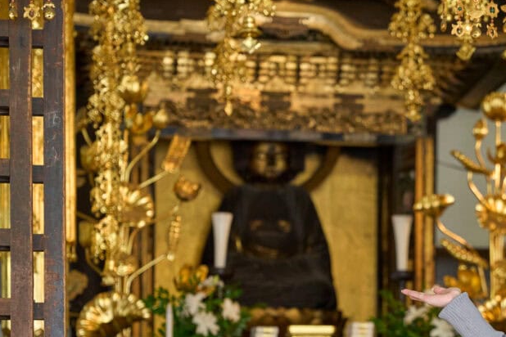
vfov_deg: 10.0
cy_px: 299
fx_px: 1911
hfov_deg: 14.9
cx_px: 480
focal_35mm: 136
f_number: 3.2
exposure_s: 1/100
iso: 800
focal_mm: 70
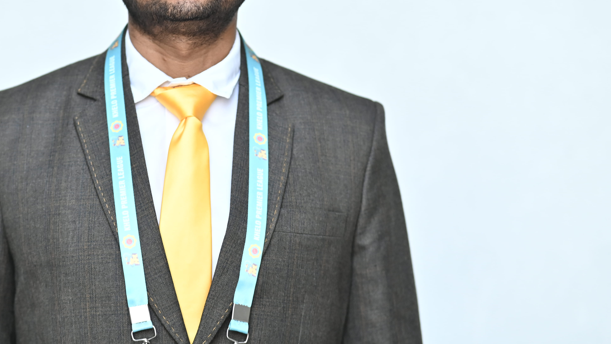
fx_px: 2252
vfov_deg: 8.7
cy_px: 38
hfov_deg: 15.4
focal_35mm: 139
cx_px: 185
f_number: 1.8
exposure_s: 1/320
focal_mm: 85
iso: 800
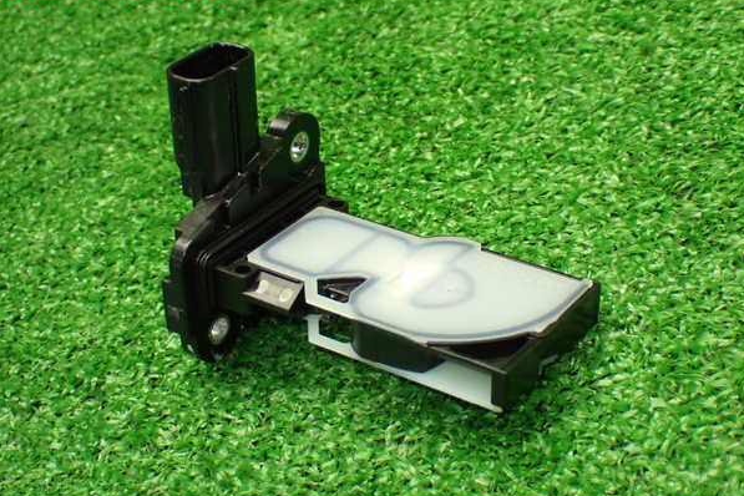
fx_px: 1447
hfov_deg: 28.8
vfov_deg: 19.5
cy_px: 253
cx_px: 373
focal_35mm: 70
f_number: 3.8
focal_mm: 11.88
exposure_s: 1/60
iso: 1000
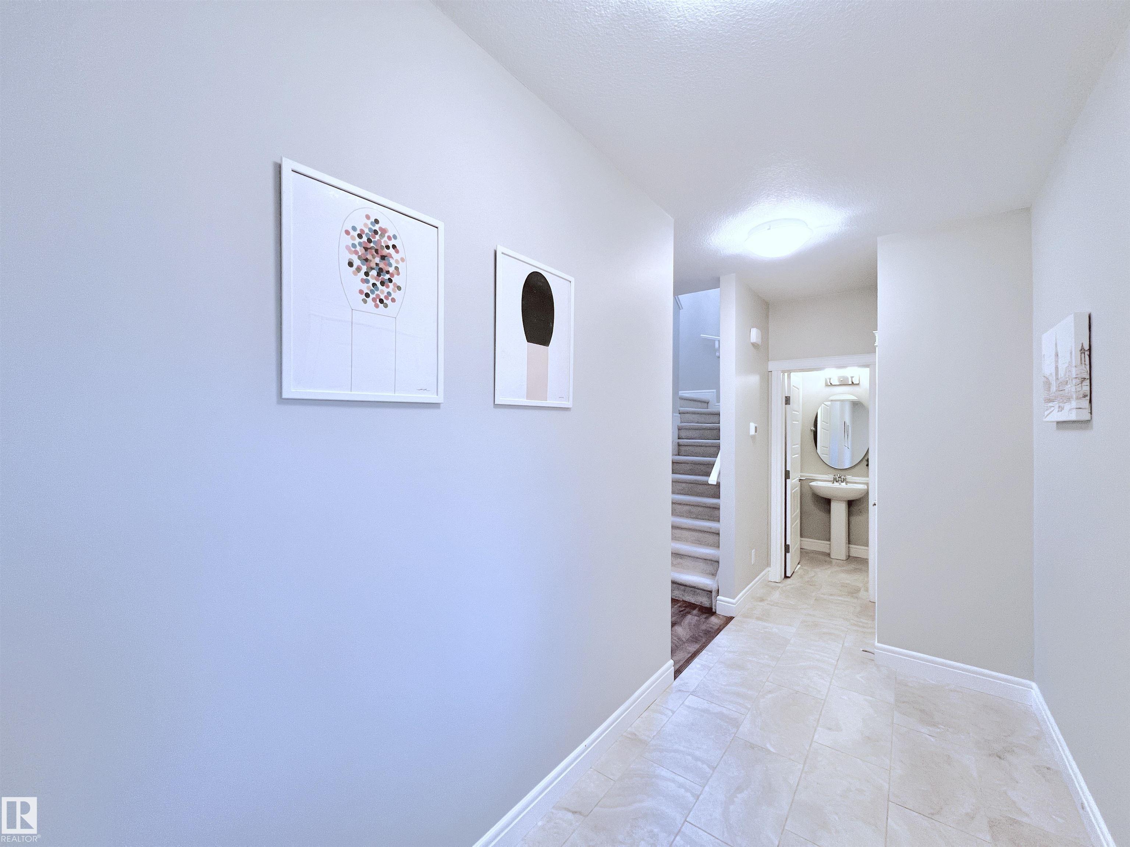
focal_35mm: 13
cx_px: 565
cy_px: 424
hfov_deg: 106.2
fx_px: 424
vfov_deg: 89.9
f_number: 1.8
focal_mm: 1.57
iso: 250
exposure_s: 1/60
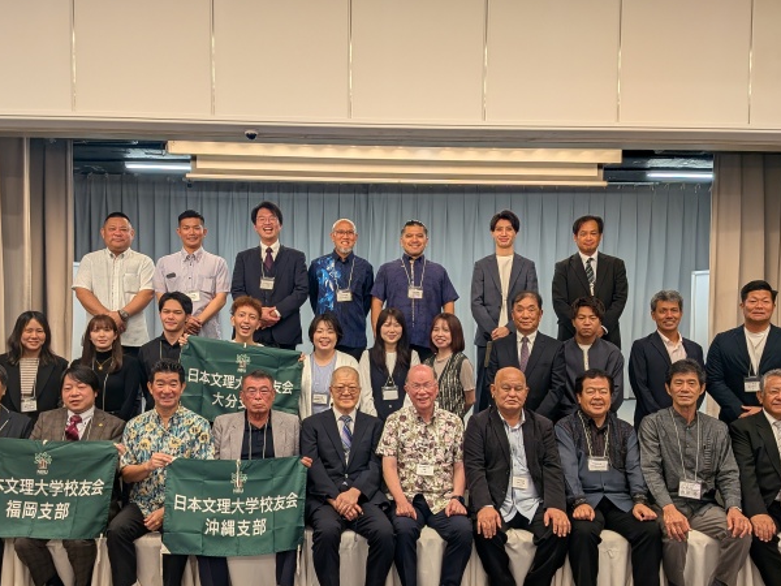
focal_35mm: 32
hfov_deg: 56.8
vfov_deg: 43.9
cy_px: 353
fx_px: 722
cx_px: 381
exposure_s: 1/208
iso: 26
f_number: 1.7
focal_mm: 4.53
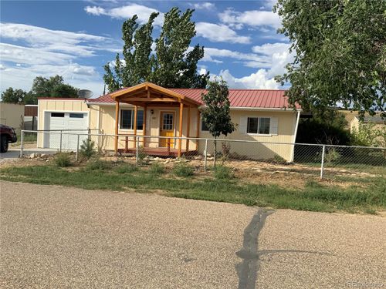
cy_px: 144
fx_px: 323
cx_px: 193
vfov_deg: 48.2
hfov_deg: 61.7
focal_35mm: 29
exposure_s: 1/2427
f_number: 1.8
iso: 20
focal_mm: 3
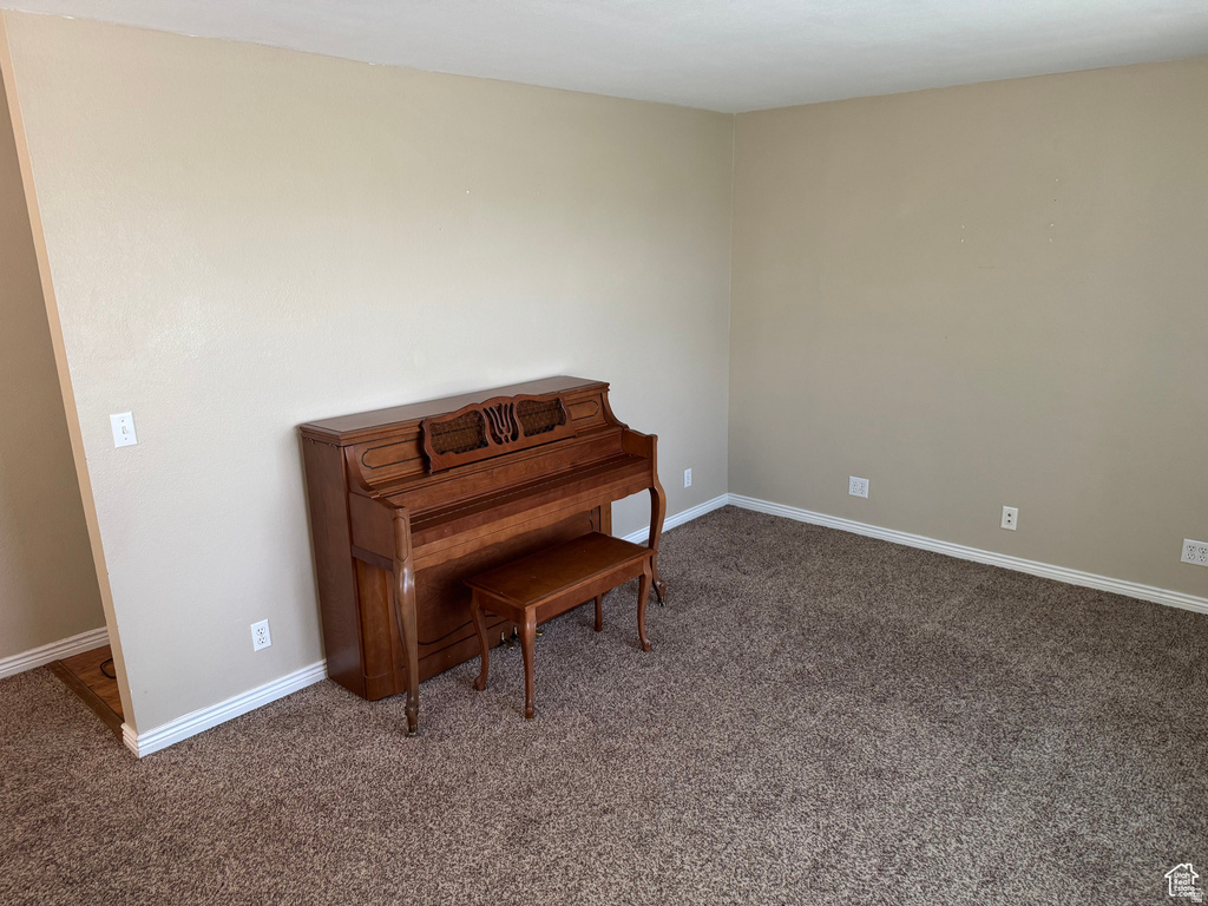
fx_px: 838
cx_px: 604
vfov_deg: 56.8
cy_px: 453
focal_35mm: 24
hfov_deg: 71.6
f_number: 1.78
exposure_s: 1/60
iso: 250
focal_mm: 6.76
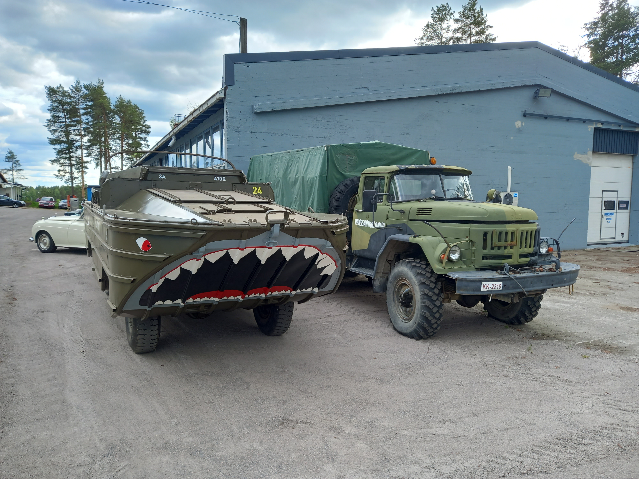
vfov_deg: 54.9
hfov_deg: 69.4
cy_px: 240
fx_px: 461
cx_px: 320
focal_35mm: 25
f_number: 2
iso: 32
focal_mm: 4.6
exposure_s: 1/100
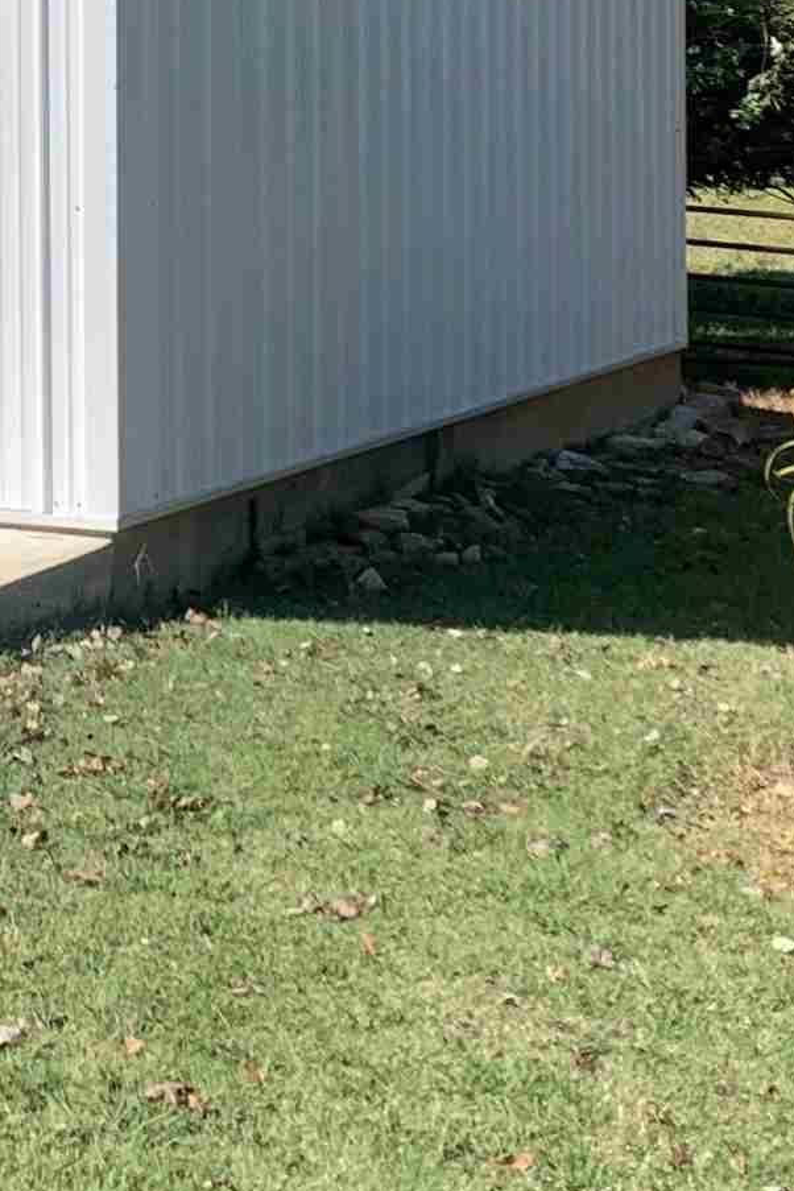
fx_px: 3043
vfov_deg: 21.5
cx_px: -63
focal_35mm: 92
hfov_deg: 14.5
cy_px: 69
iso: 25
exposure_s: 1/1585
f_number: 1.8
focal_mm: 4.25
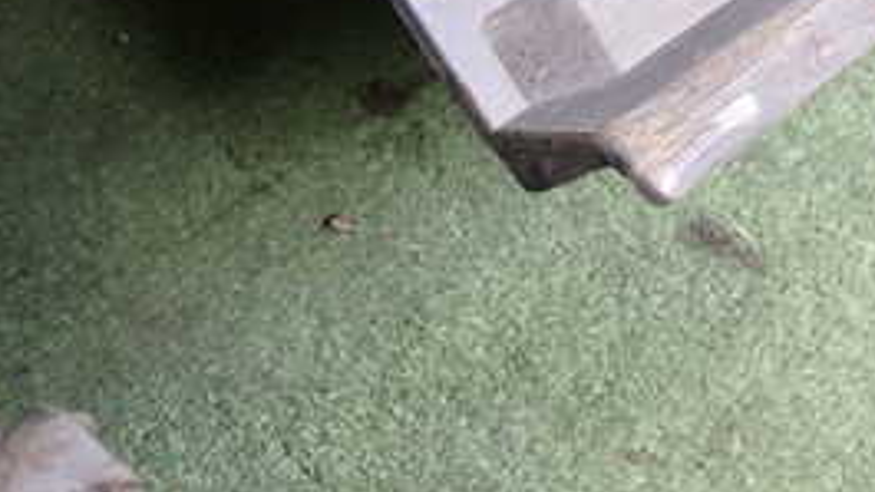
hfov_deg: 28.0
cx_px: 168
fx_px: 1717
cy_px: 429
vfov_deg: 16.1
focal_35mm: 74
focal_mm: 5.4
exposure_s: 1/40
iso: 200
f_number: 2.3
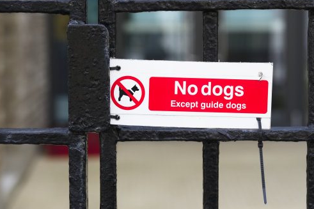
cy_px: 97
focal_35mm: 137
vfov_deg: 10.0
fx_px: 1194
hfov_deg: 15.0
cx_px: 187
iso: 400
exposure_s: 1/200
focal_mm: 110
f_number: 6.3
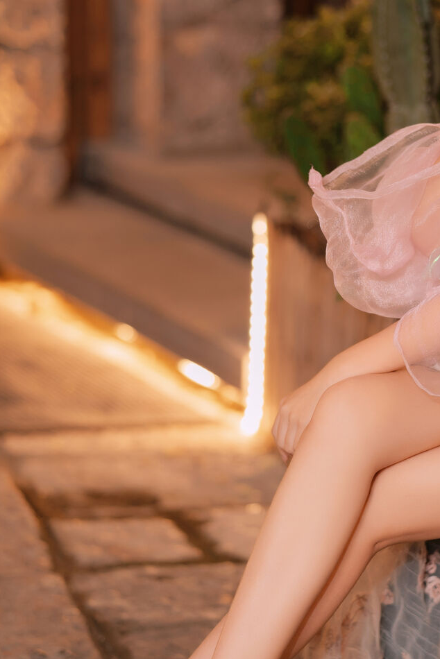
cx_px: 371
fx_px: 2949
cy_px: 275
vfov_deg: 12.8
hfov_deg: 8.5
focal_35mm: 161
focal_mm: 85
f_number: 1.8
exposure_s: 1/100
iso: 400
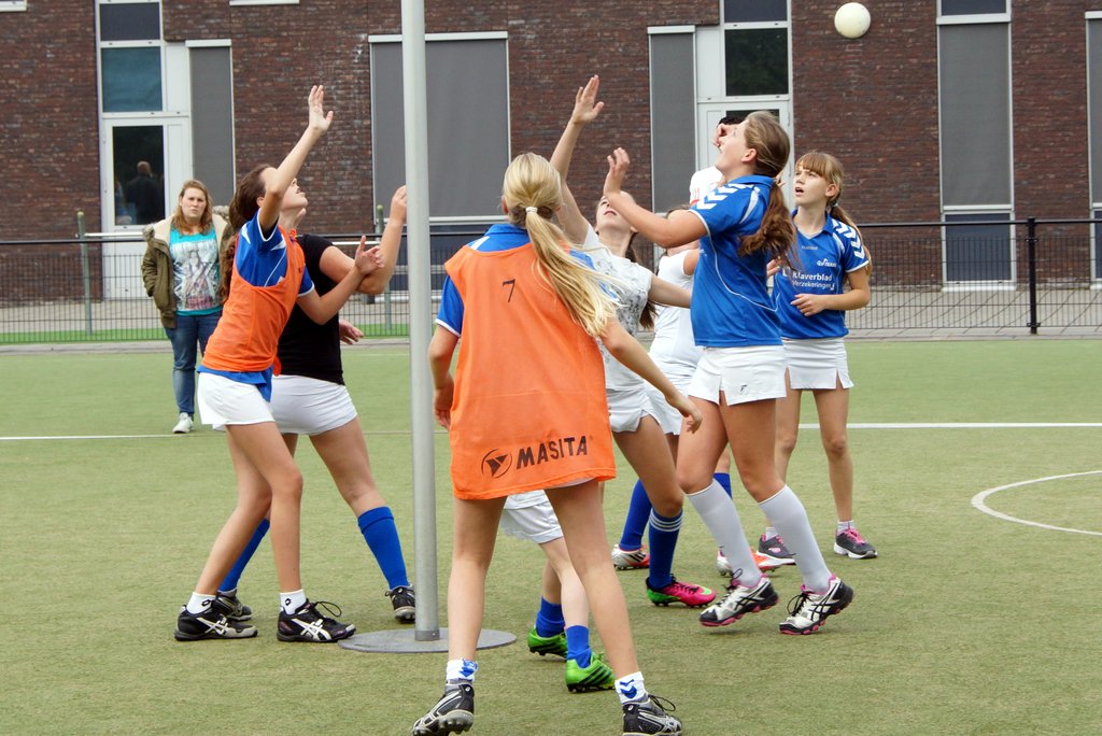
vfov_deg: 16.6
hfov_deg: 24.6
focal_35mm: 82
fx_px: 2527
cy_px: 368
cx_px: 551
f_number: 7.1
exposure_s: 1/500
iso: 400
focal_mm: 55
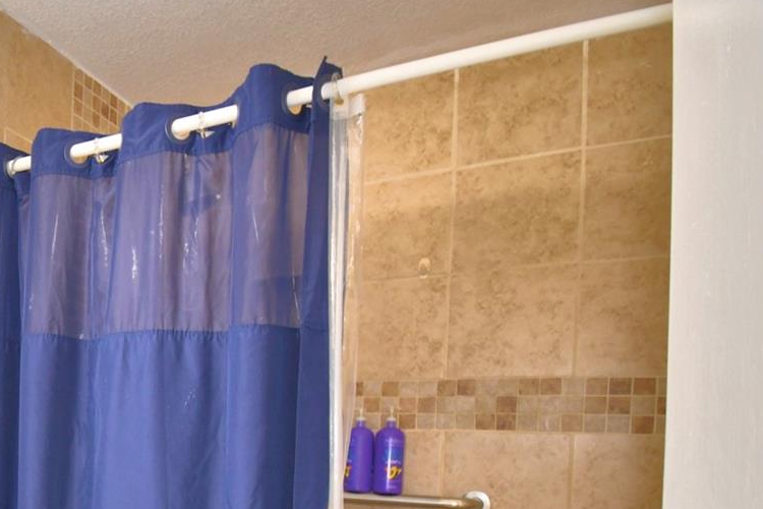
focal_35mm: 32
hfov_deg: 51.0
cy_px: 454
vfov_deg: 38.4
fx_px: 678
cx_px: 59
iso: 320
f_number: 4.5
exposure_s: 1/30
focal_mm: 10
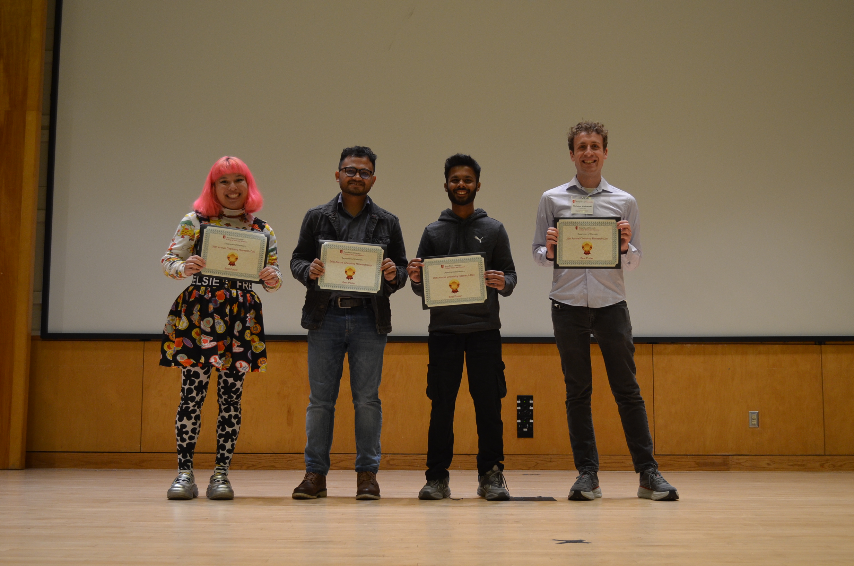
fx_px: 1065
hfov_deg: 43.7
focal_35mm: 45
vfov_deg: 29.7
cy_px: 283
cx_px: 427
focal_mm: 30
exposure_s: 1/30
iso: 800
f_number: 4.5
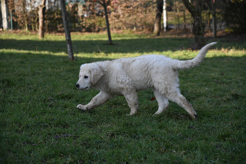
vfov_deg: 13.8
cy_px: 82
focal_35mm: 99
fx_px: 676
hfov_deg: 20.6
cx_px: 123
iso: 640
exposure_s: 1/1250
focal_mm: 66
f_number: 4
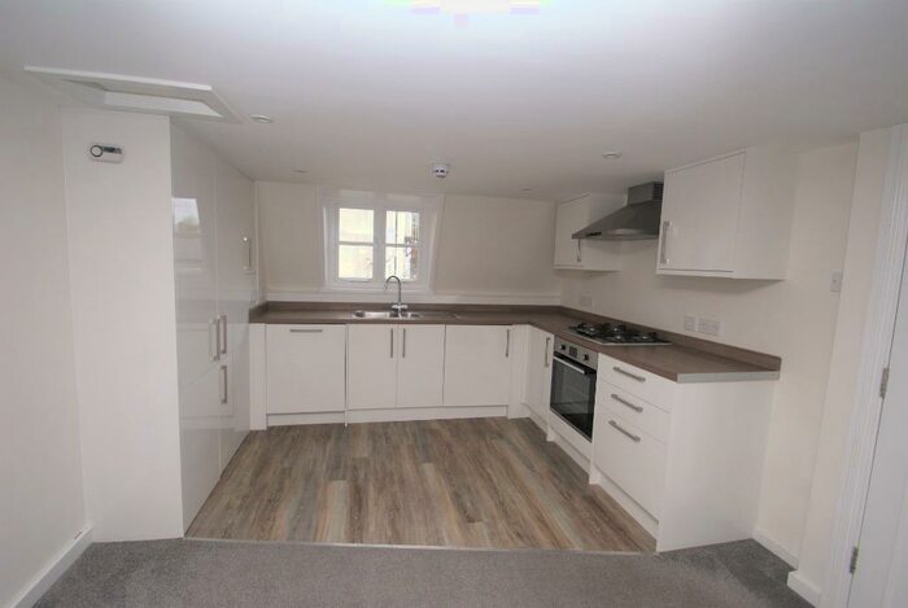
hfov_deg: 100.3
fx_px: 379
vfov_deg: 77.5
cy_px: 304
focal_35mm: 15
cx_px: 454
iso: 400
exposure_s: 1/60
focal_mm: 10
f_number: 5.6
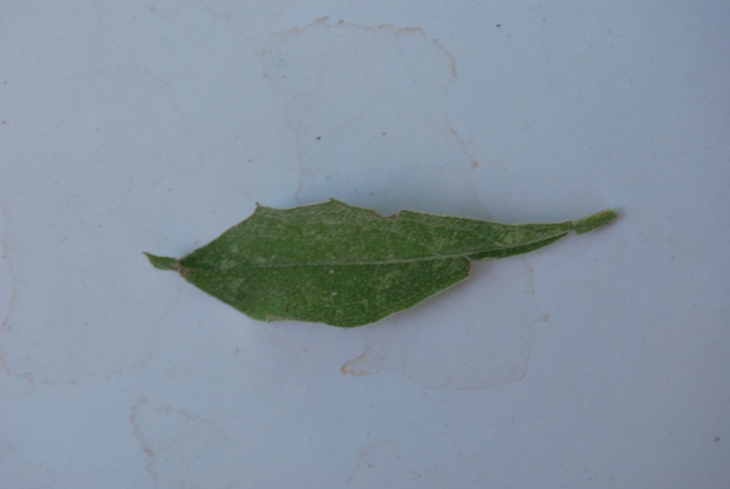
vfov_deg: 16.6
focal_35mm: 82
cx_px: 365
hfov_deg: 24.6
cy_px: 244
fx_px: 1675
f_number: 8
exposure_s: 1/80
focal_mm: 55
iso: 100
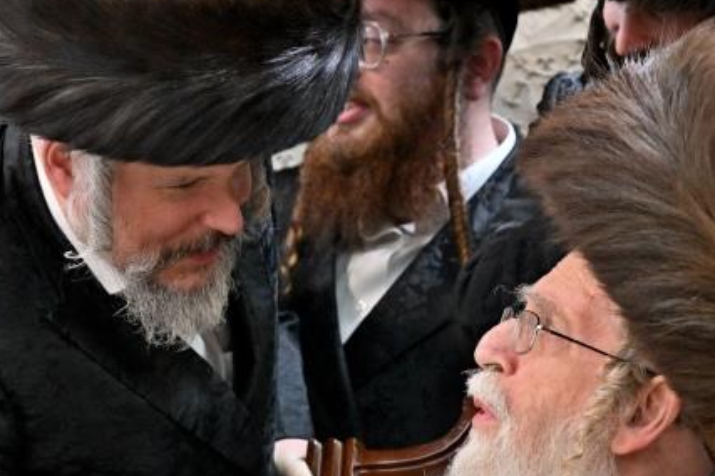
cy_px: 386
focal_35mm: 216
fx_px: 4287
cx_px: 260
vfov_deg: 6.3
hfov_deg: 9.5
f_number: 4
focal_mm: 90
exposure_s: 1/160
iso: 1600
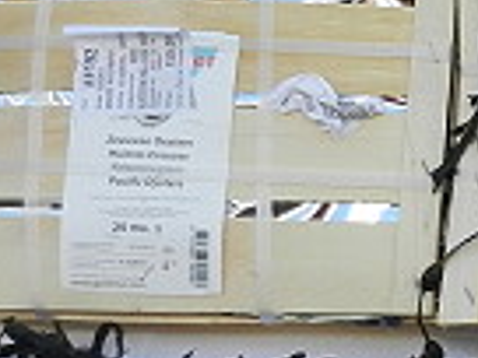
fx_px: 1726
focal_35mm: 125
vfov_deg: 11.9
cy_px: 172
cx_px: 949
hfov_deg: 13.5
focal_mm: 4.5
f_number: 3.5
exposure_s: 1/500
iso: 160
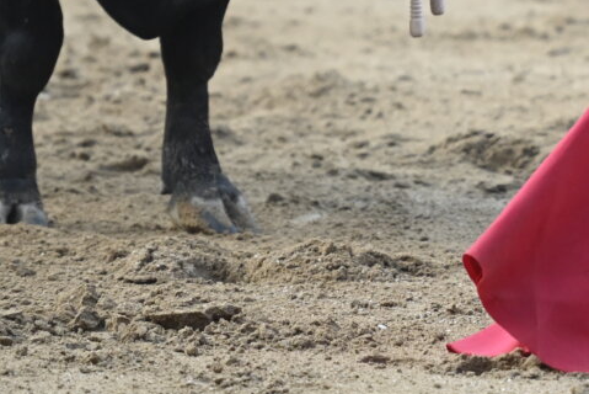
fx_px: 11803
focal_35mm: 721
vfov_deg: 1.9
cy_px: -119
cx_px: 766
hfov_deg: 2.9
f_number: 2.8
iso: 1250
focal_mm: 180
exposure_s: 1/1000
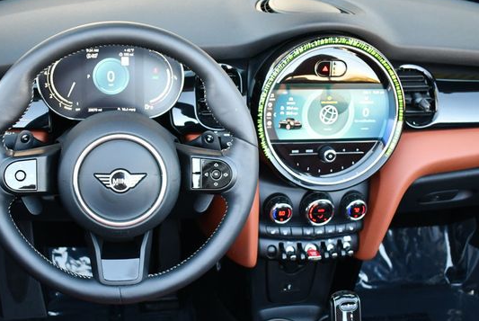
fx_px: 640
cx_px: 207
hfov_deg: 41.0
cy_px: 170
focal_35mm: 48
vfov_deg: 28.2
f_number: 3.8
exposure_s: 1/160
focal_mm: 20
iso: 800
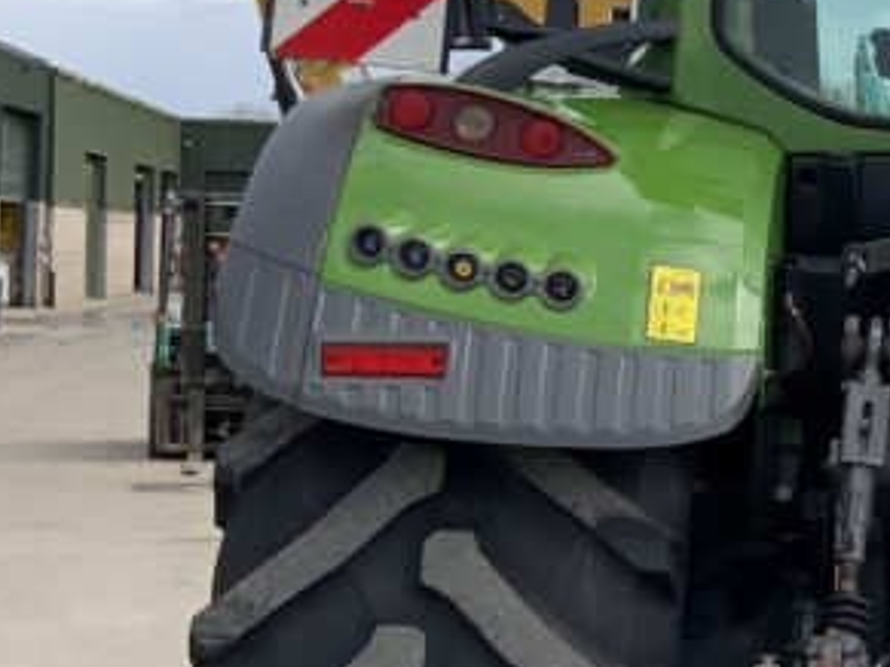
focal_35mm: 102
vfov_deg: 14.5
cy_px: 297
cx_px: 1257
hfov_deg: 17.6
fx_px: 2621
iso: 16
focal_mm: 3
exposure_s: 1/1730
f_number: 1.8
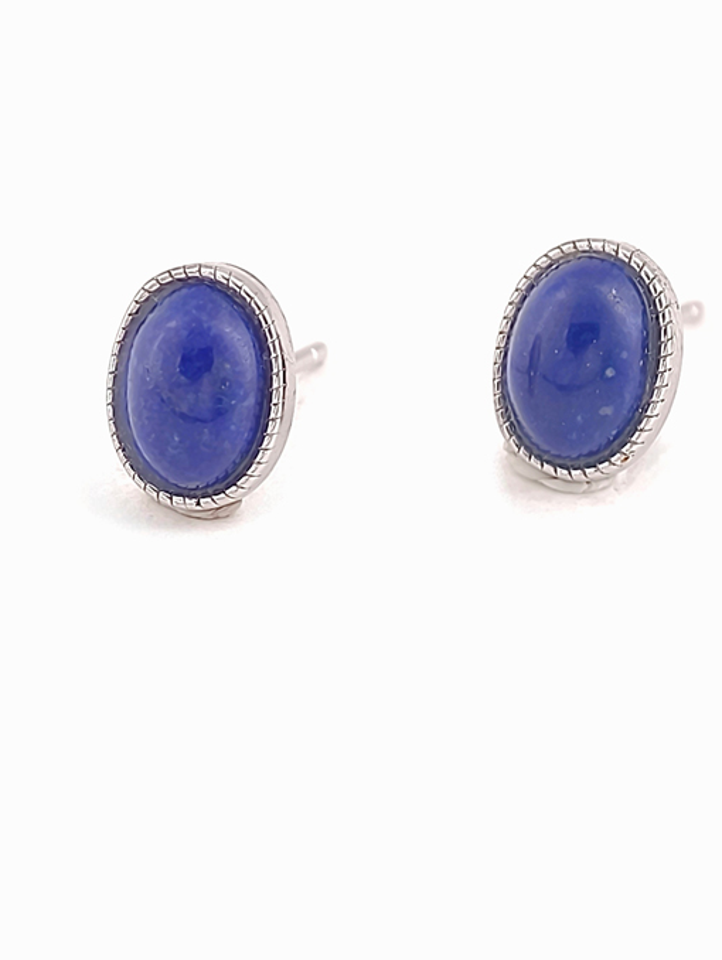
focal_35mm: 318
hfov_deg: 4.7
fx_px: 8827
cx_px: 396
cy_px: 373
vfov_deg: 6.2
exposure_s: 1/161
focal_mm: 22.48
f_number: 2.67
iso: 125
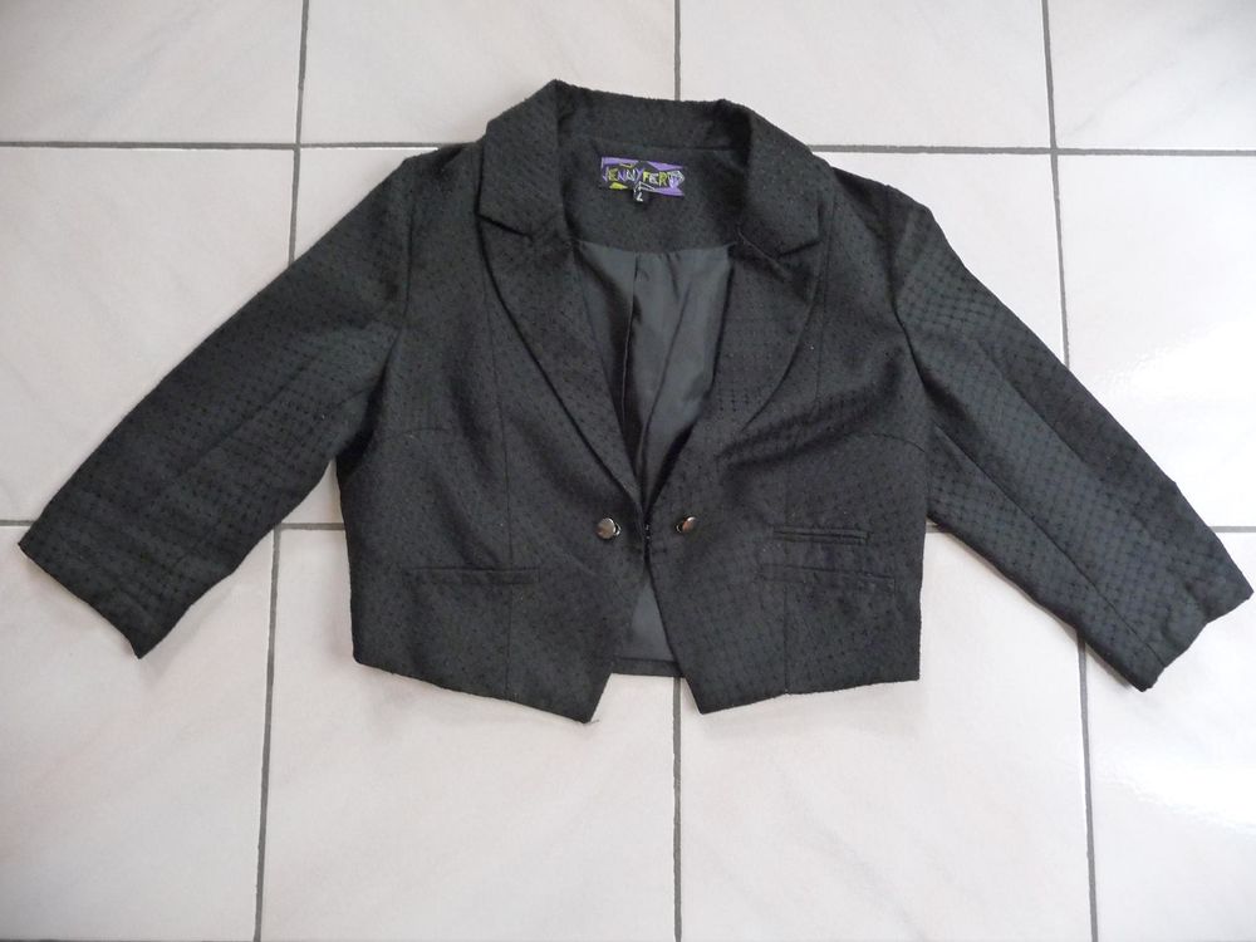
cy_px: 471
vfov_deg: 49.7
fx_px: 1016
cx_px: 628
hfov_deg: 63.4
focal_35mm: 28
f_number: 3.3
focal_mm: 4.7
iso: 400
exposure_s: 1/25
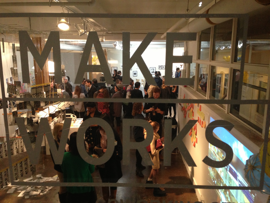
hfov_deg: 55.4
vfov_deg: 42.9
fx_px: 257
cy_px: 102
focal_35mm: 33
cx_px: 135
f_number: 2.4
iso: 250
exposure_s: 1/20
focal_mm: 4.13
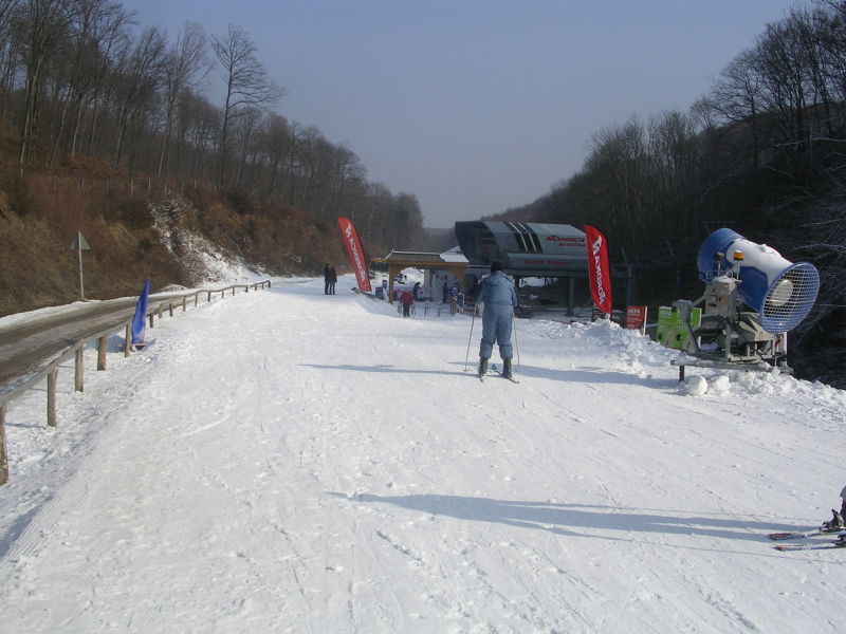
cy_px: 317
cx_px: 423
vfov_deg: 37.7
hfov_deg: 49.0
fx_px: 929
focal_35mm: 38
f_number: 5.6
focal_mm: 5.8
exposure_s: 1/453
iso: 50
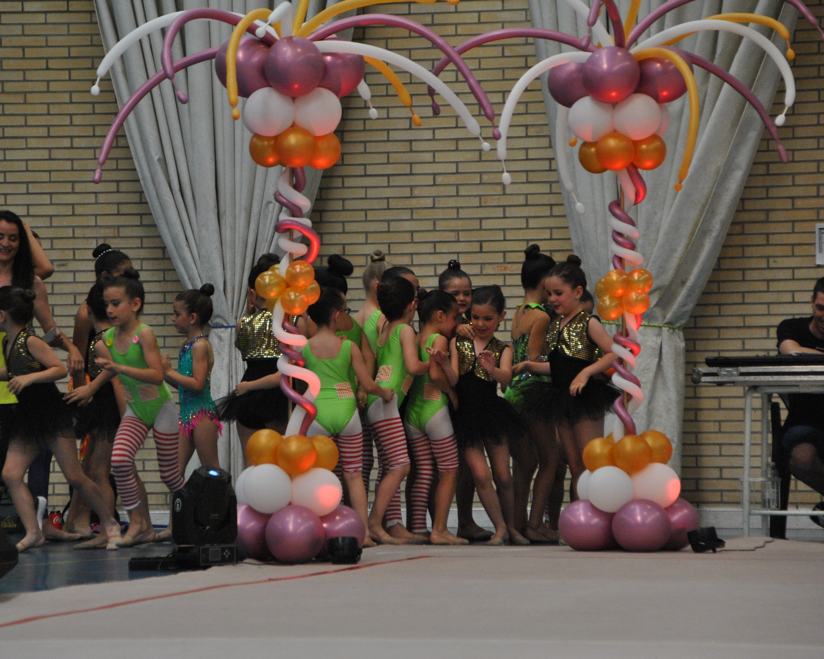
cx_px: 359
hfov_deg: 11.2
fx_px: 4194
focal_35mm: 172
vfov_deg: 9.0
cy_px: 329
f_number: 5.6
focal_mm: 102
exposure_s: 1/250
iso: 800
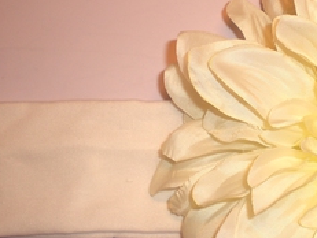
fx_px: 679
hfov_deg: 25.8
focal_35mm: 74
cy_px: 179
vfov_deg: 19.8
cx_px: 253
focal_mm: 6.3
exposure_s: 1/60
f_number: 3.1
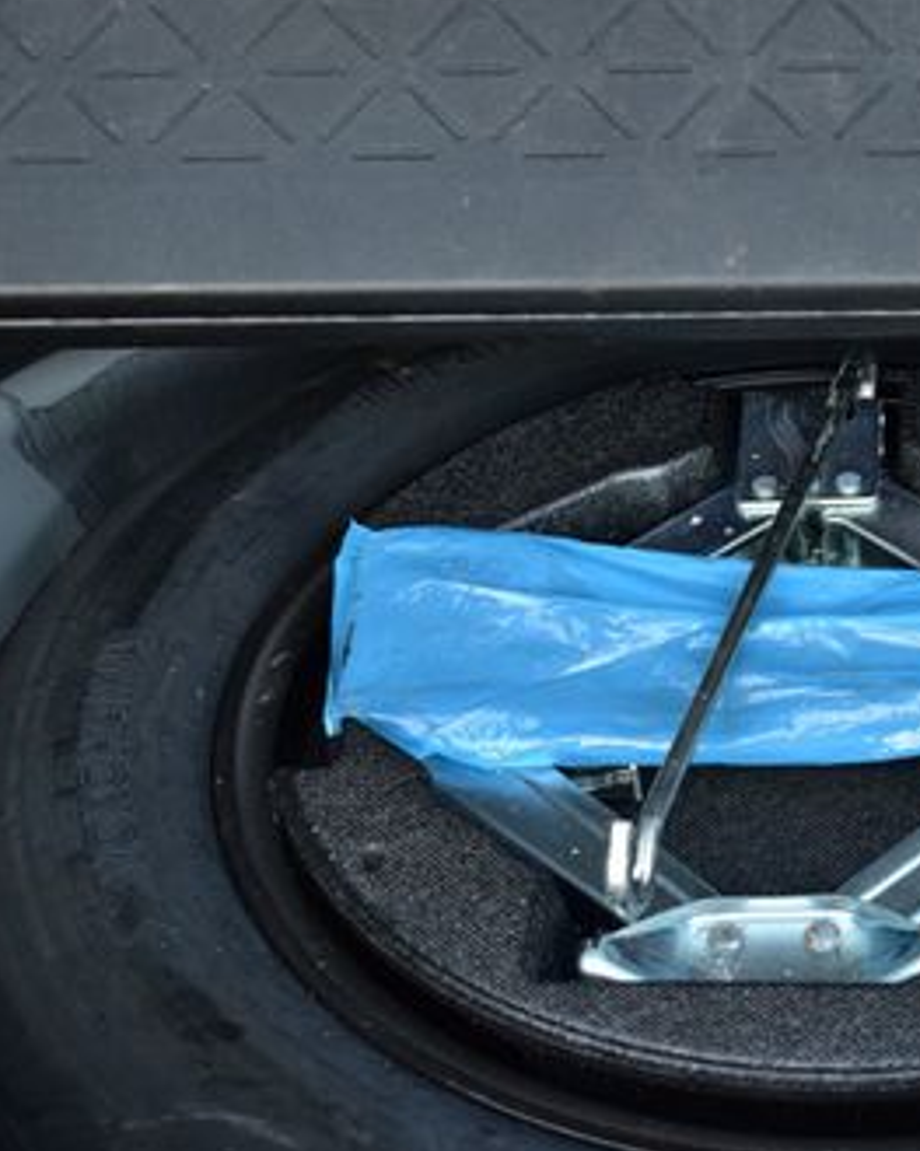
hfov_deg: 16.3
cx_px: 861
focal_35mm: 93
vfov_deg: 20.6
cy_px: 633
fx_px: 3167
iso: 800
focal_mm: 34
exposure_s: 1/15
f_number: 6.3
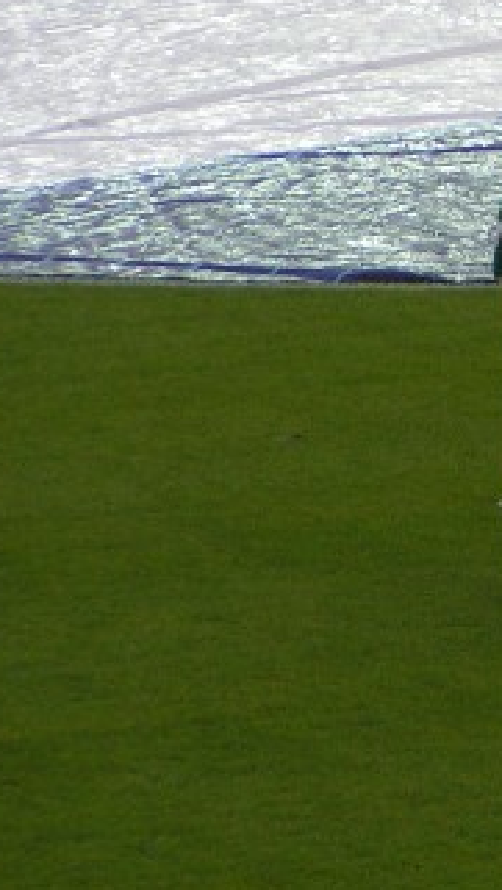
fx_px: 13204
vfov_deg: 3.9
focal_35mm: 559
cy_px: 274
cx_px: 979
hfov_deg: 2.2
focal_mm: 31.5
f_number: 3.5
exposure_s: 1/400
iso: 50
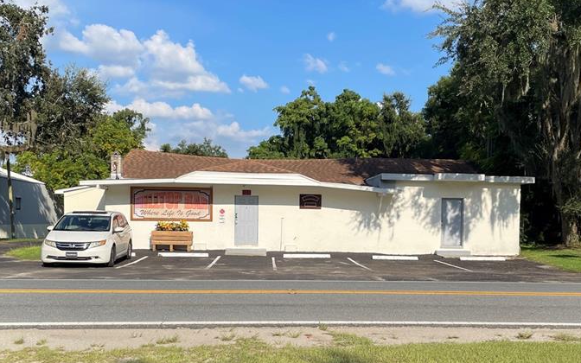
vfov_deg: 30.4
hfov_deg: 47.0
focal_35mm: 42
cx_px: 342
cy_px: 233
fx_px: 665
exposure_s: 1/5291
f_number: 1.6
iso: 50
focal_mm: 4.2
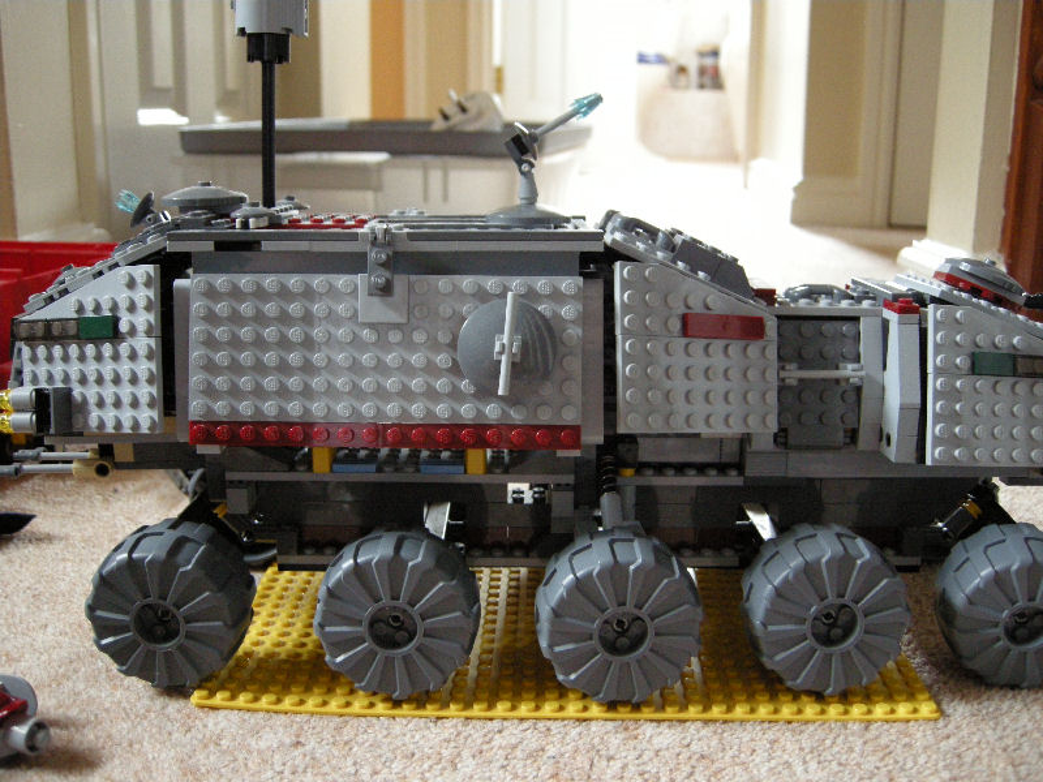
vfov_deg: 40.7
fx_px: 1055
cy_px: 391
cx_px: 522
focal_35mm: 35
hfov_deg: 52.6
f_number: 2.7
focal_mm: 7.5
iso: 400
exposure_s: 1/23.2
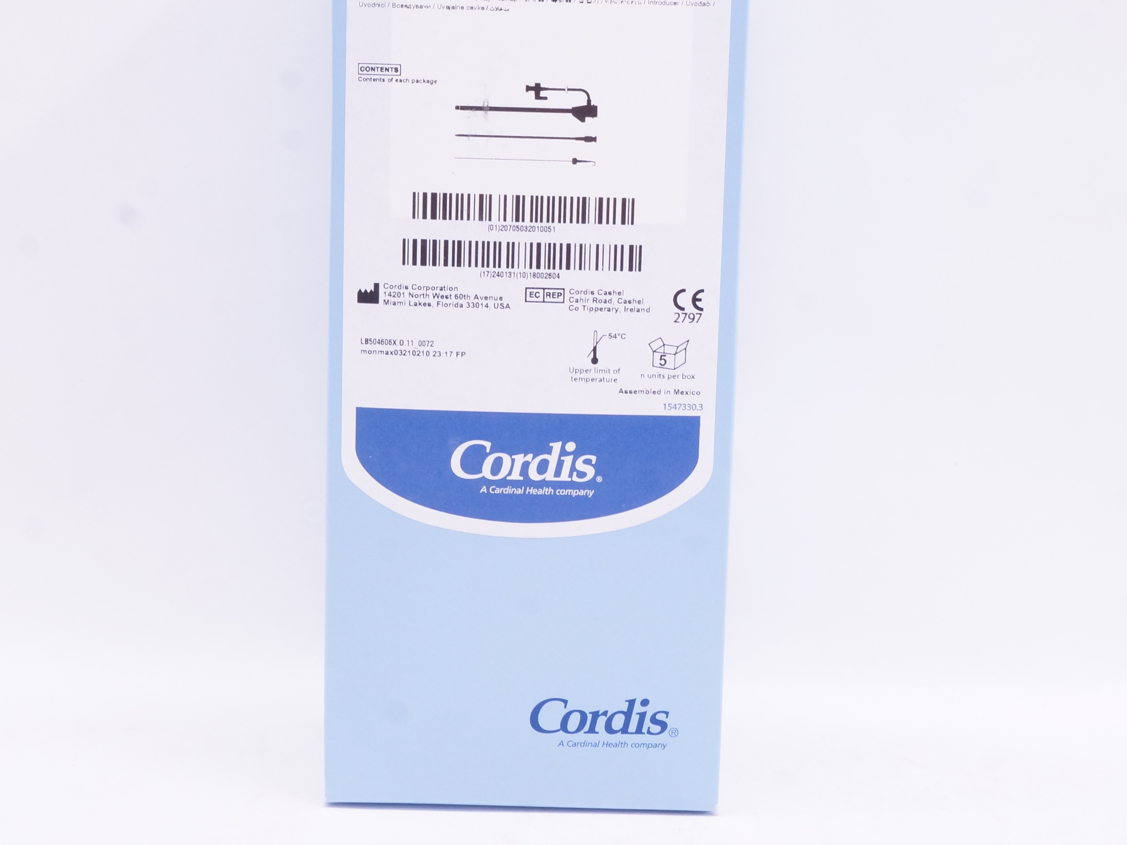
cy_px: 278
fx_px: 2011
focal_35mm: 62
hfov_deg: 31.3
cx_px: 547
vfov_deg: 23.6
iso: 800
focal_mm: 27
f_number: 13
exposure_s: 1/20
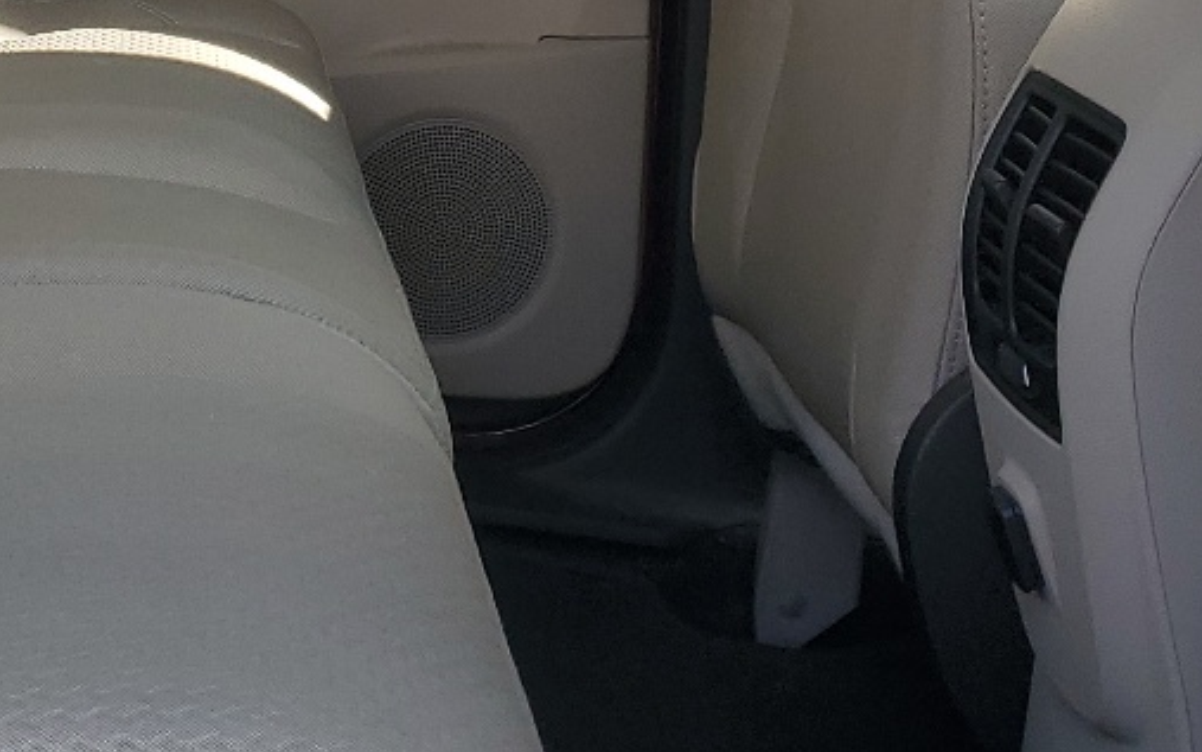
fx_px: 2850
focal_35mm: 87
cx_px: 168
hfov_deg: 23.3
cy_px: -100
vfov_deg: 14.6
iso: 50
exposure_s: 1/303
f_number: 1.5
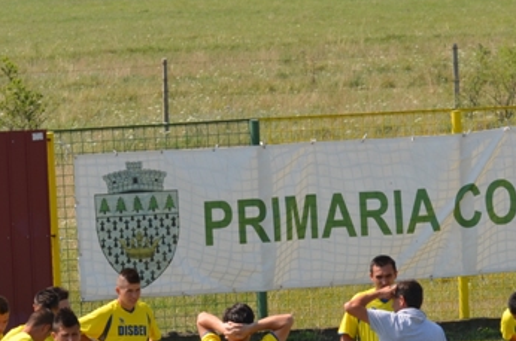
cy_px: 337
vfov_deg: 2.5
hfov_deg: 3.8
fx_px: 7751
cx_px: 546
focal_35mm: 542
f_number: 8
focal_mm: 122
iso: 100
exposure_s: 1/250
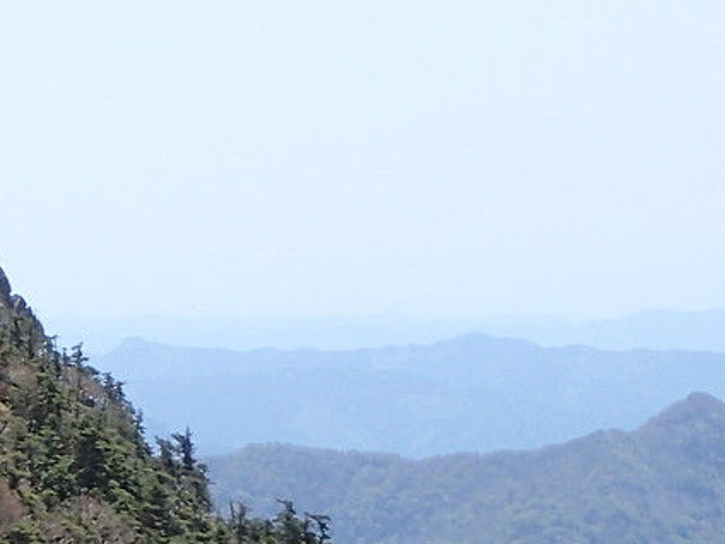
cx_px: -392
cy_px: 713
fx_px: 3623
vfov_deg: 8.5
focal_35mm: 173
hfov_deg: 11.0
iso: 100
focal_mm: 7.86
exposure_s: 1/640
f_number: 4
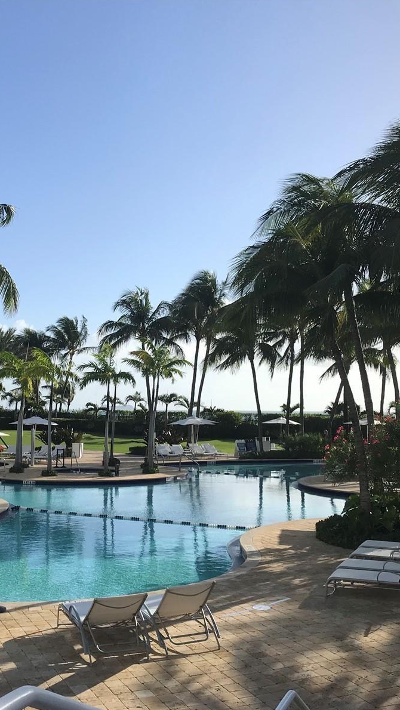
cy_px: 356
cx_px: 164
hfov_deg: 29.0
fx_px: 773
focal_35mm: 41
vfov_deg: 49.4
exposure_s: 1/2817
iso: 20
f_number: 1.8
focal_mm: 3.99
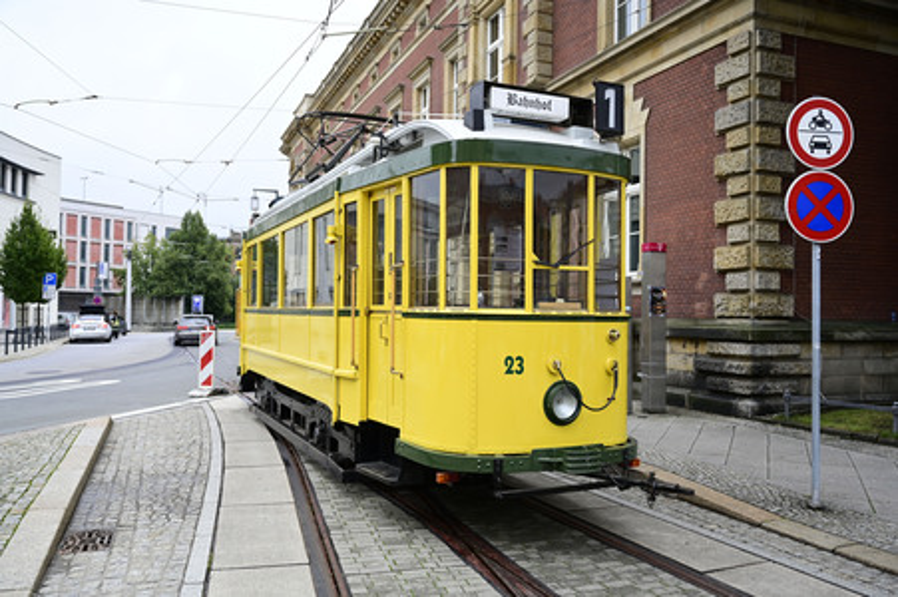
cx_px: 449
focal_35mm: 30
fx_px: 748
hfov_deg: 62.0
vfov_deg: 43.5
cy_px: 298
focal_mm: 30
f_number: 2.8
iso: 200
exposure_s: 1/200
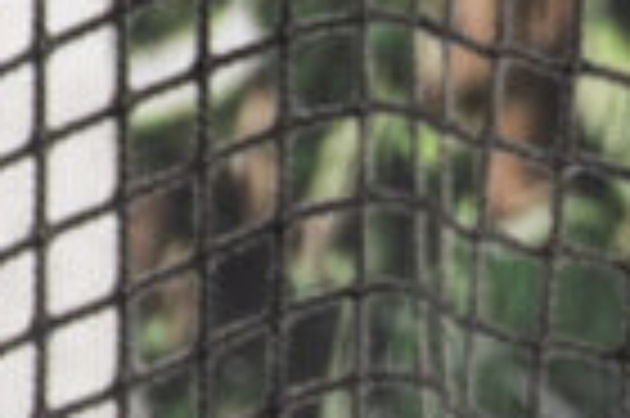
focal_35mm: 1464
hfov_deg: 1.4
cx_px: -747
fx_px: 25590
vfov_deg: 0.9
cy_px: -784
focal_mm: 200
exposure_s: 1/160
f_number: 5.6
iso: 800
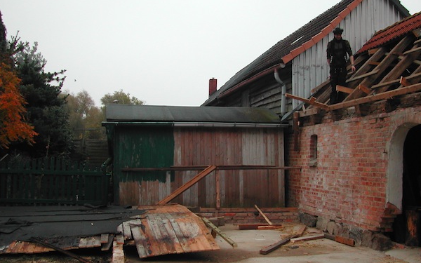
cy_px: 132
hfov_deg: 46.2
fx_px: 493
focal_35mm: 43
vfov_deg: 29.9
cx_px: 203
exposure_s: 1/105
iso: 100
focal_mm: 8
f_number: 2.8
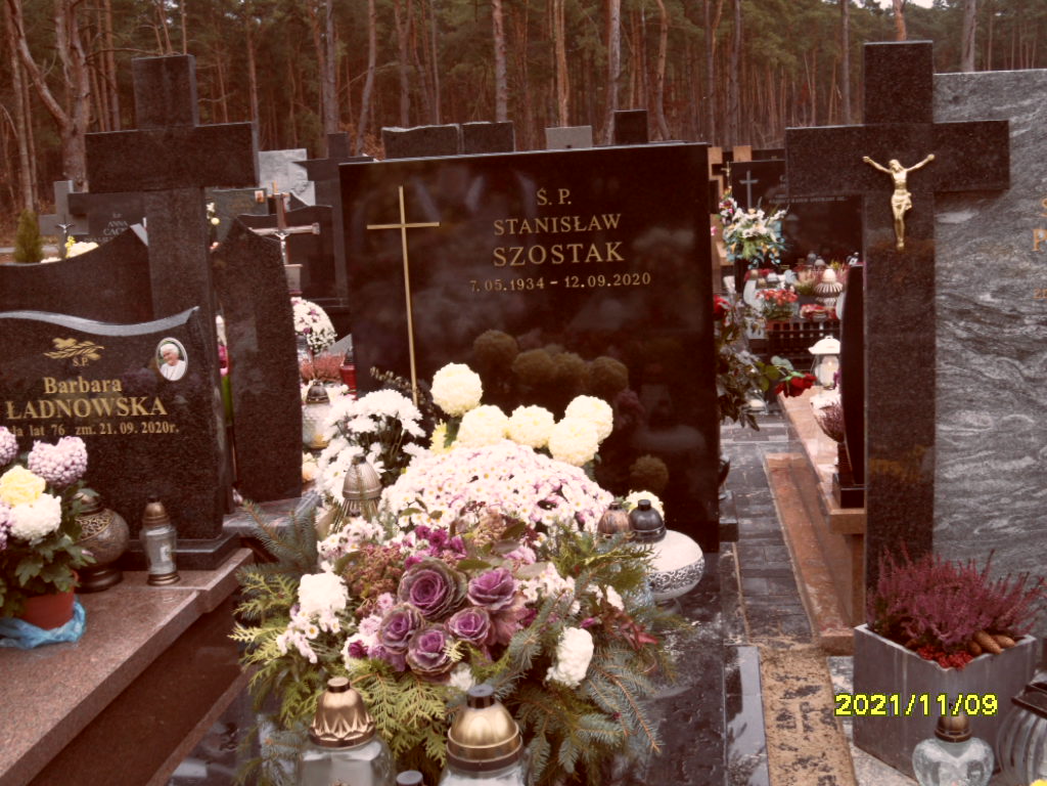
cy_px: 393
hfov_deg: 46.8
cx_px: 524
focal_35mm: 40
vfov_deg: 36.0
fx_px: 1210
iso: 100
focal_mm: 6.5
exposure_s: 1/60
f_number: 3.6
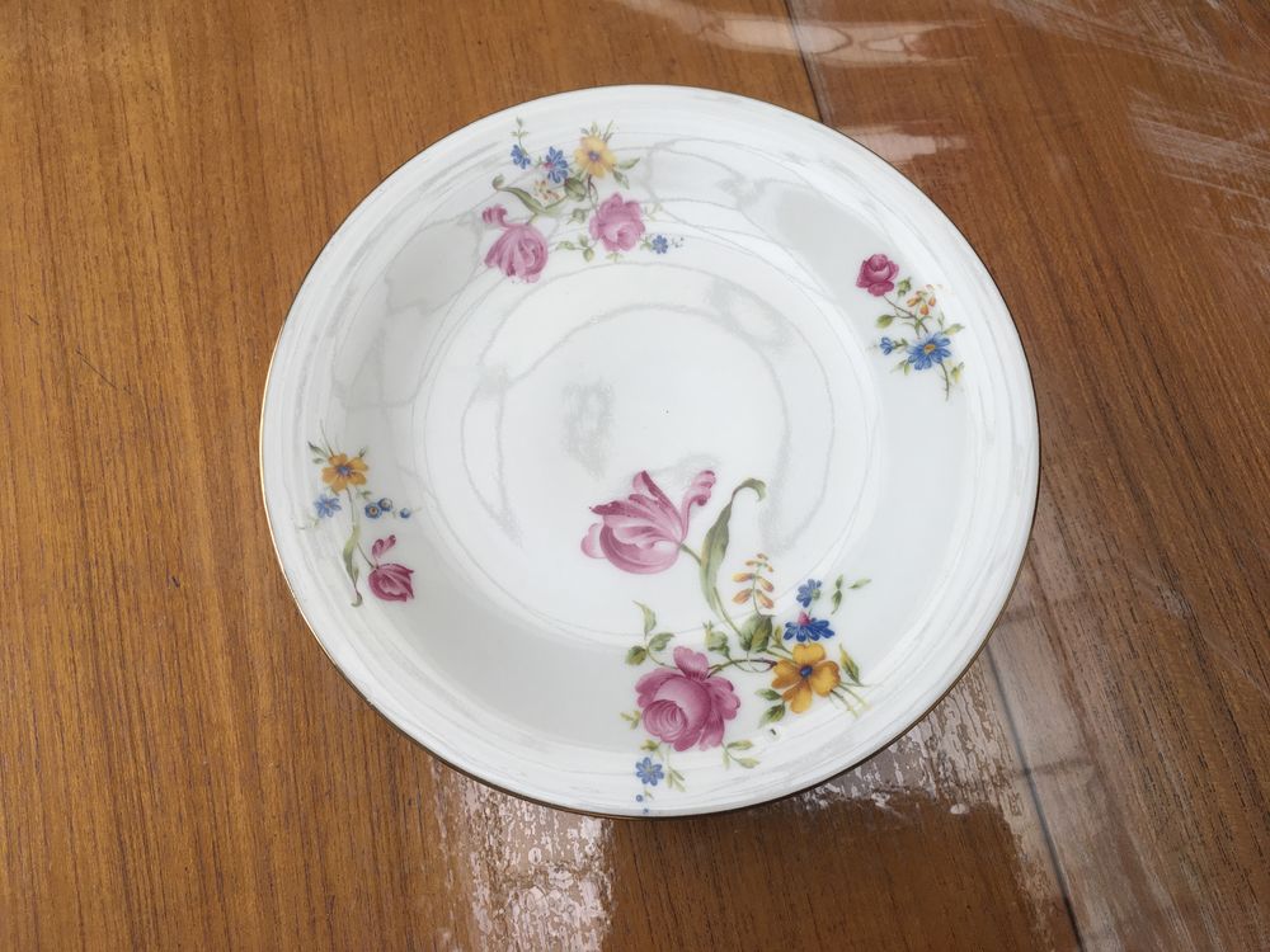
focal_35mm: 29
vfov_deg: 48.2
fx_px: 1064
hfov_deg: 61.7
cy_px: 476
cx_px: 635
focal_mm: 4.15
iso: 25
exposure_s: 1/199
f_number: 2.2
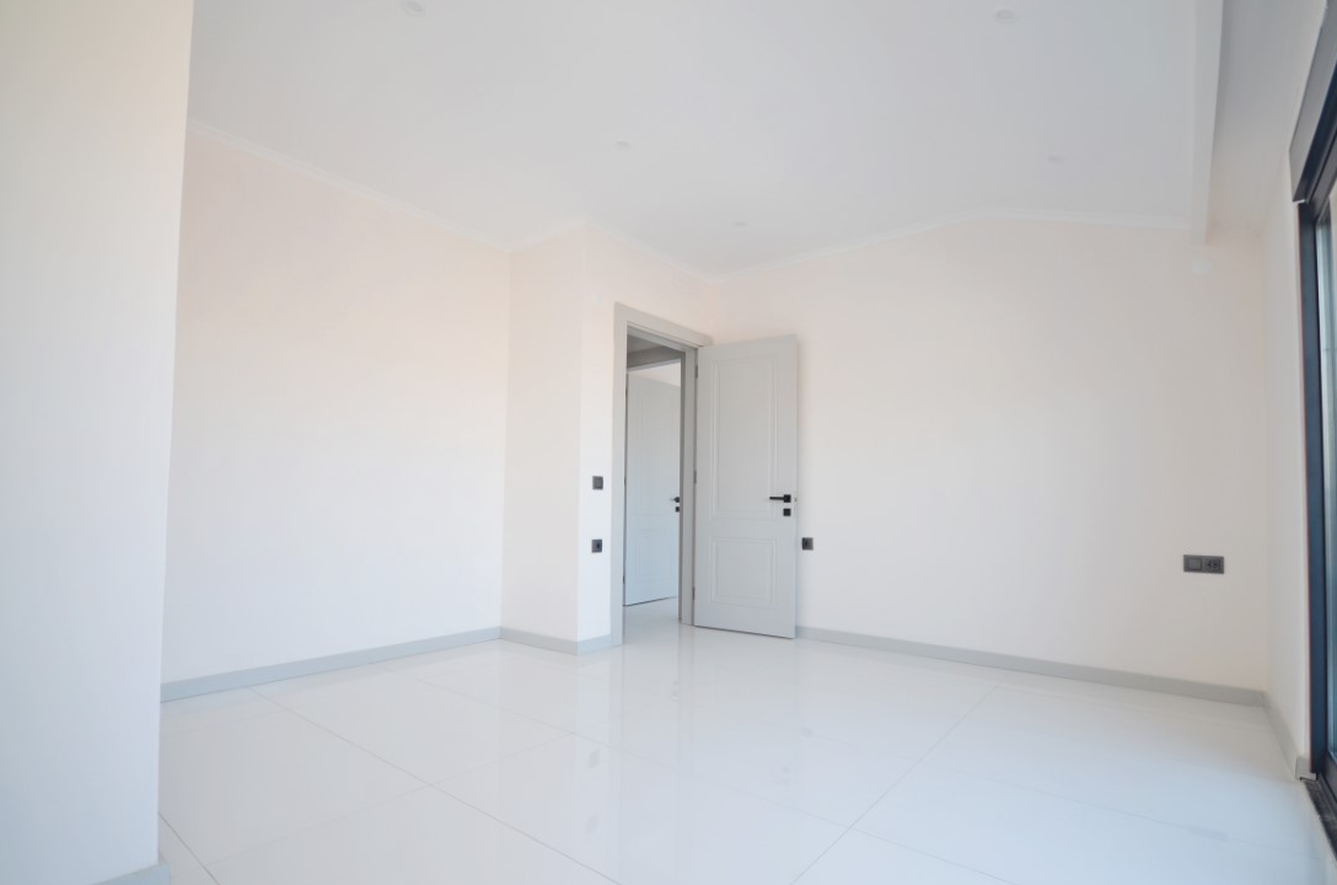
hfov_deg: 96.8
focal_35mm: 16
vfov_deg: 73.4
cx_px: 705
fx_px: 593
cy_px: 467
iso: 200
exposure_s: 1/80
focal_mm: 10
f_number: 4.5
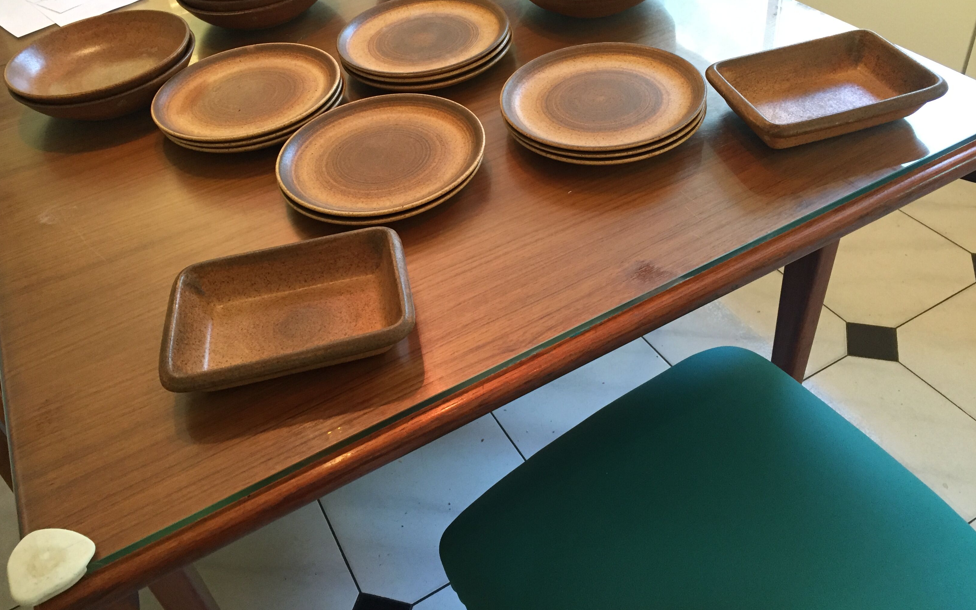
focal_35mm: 31
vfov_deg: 40.4
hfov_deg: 61.2
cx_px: 485
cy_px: 247
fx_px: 825
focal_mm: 4.15
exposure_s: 1/33
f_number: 2.2
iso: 200
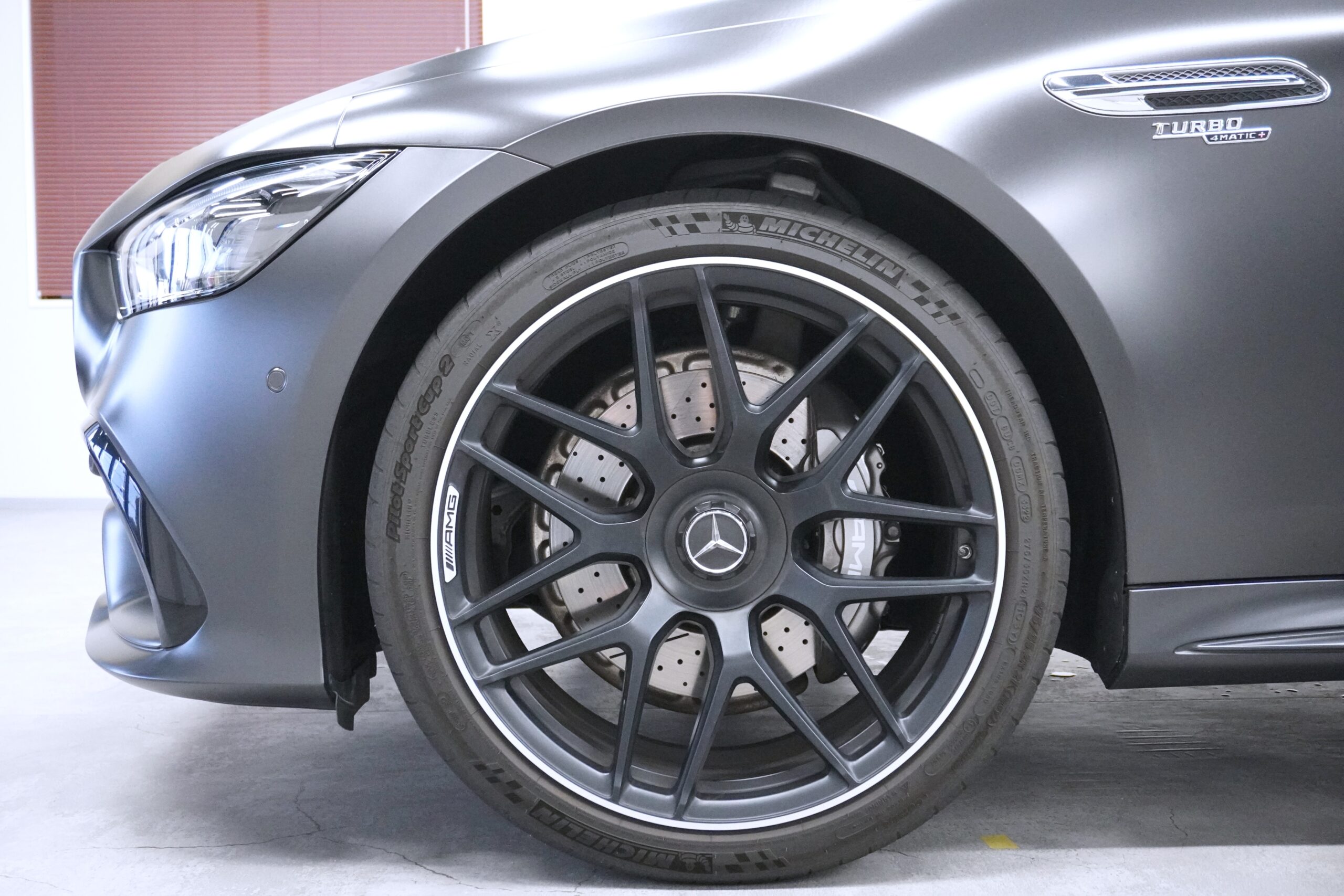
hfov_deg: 47.9
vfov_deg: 33.0
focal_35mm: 40
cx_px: 672
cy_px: 448
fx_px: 1512
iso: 6400
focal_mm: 27
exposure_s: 1/100
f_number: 4.5
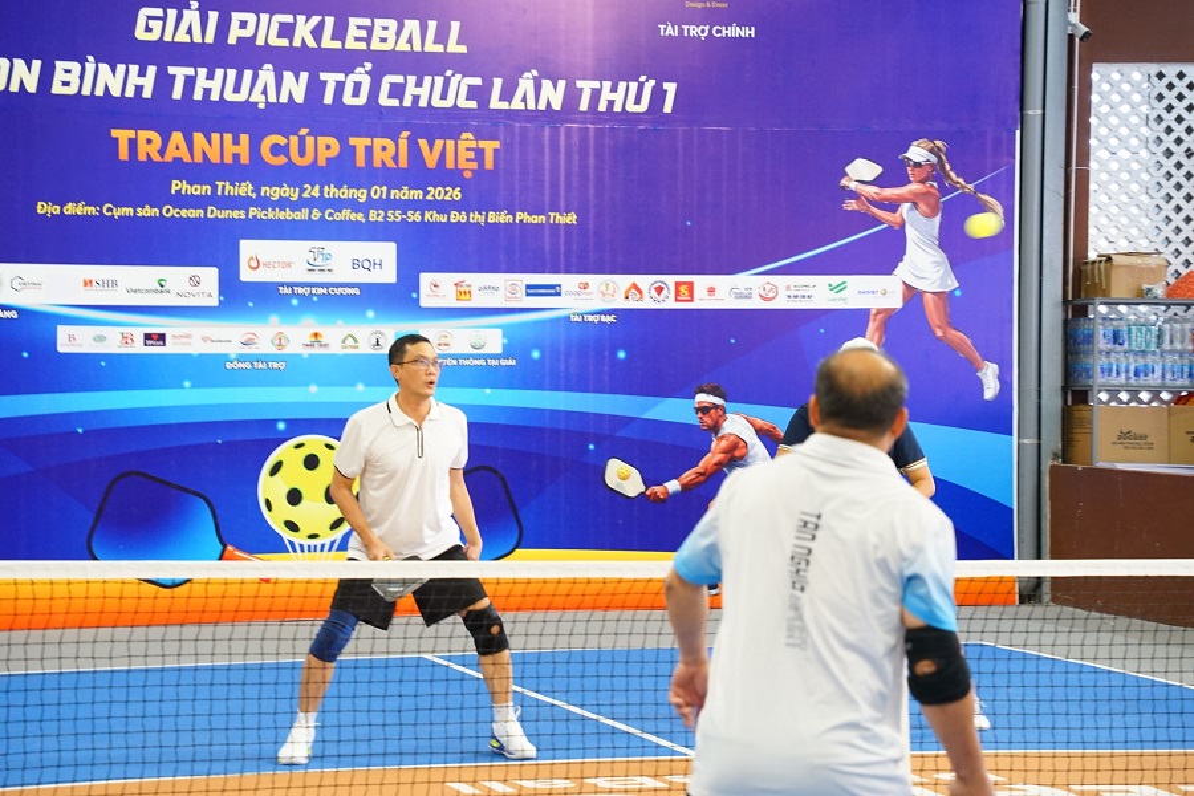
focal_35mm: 97
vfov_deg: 14.1
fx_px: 3217
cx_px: 597
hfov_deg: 21.0
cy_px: 398
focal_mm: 97
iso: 2500
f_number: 6.3
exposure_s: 1/80
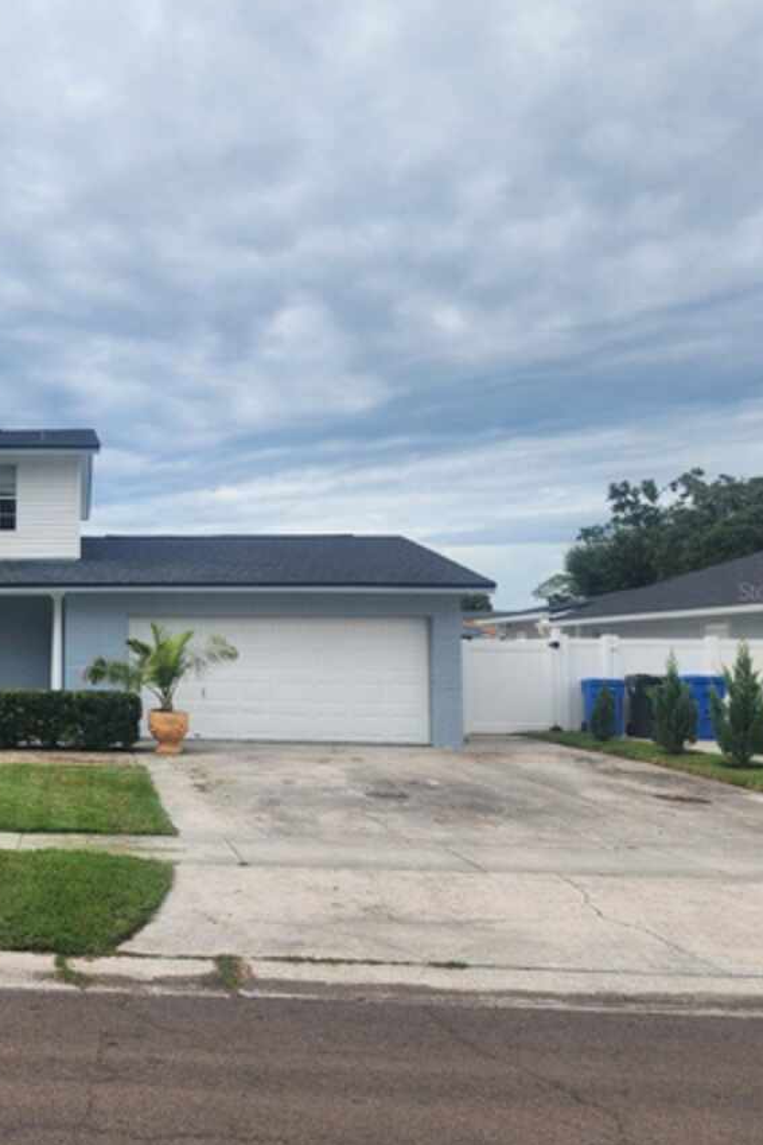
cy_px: 591
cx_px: -22
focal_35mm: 36
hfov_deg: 33.3
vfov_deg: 53.1
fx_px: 1145
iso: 12
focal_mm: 6.4
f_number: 1.8
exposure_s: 1/1036
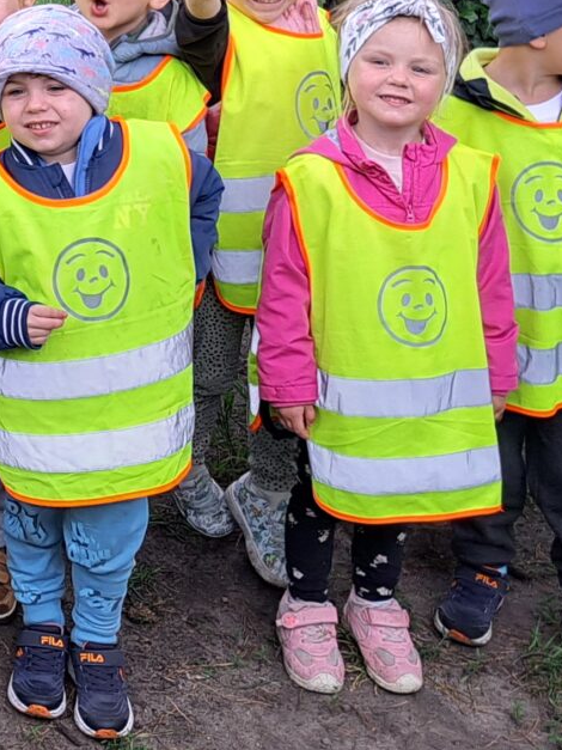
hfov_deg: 13.9
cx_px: -350
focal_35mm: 98
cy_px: -110
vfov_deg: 19.1
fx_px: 2122
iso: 50
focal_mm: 5.23
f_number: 1.8
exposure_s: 1/125
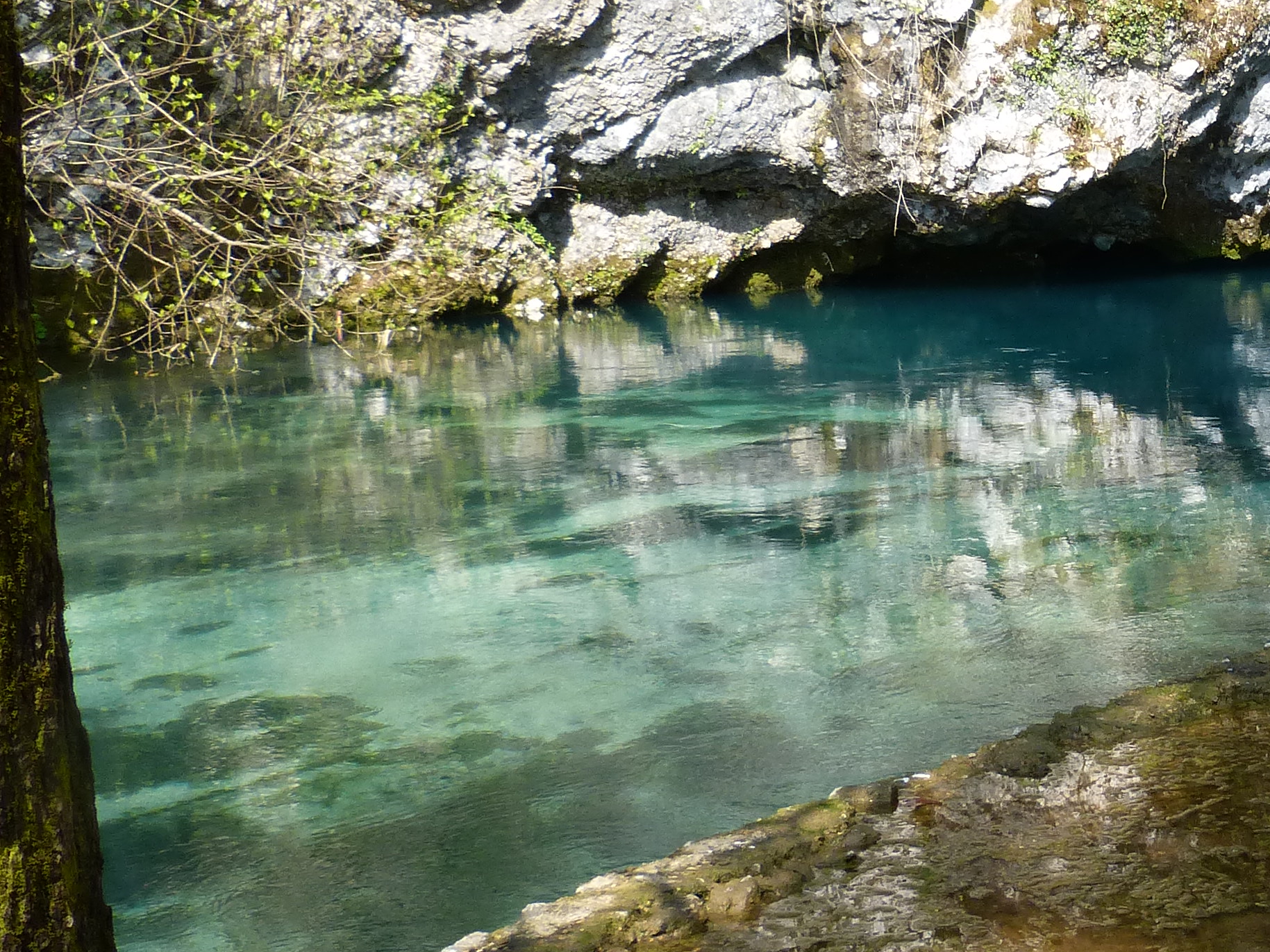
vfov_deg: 23.2
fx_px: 2311
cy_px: 351
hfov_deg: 29.1
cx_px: 1222
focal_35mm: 63
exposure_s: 1/250
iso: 100
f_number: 4
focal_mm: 4.5
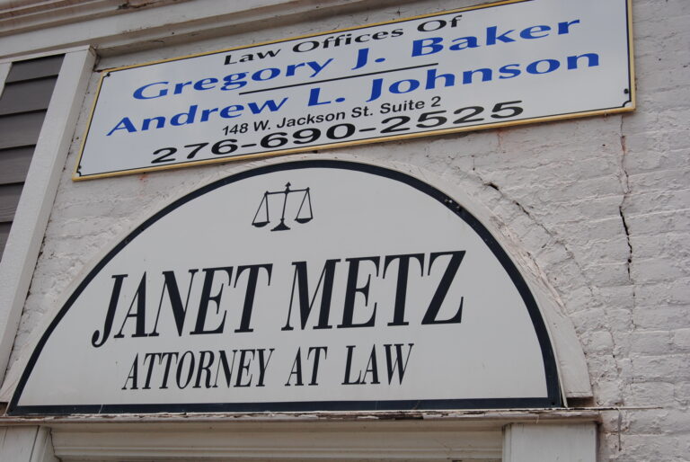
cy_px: 231
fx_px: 979
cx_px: 345
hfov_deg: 38.8
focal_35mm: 51
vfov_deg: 26.6
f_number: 9
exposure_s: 1/320
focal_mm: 34
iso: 100
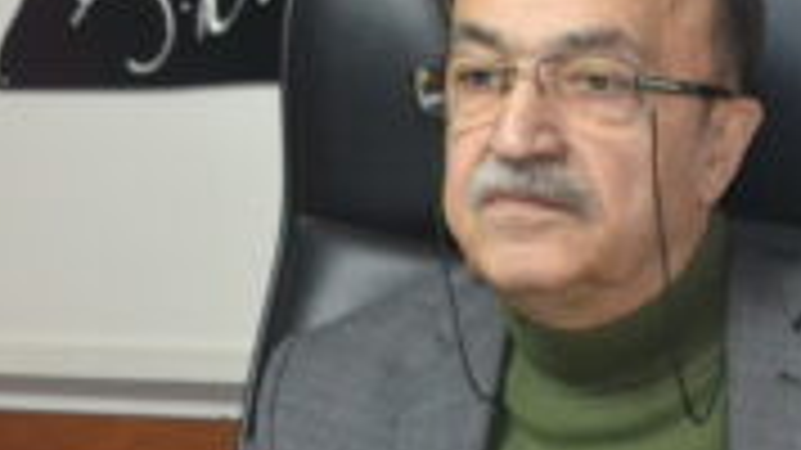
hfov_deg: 17.2
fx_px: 2654
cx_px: 362
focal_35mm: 125
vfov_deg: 9.7
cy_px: 122
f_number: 4
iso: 2000
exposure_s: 1/60
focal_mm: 22
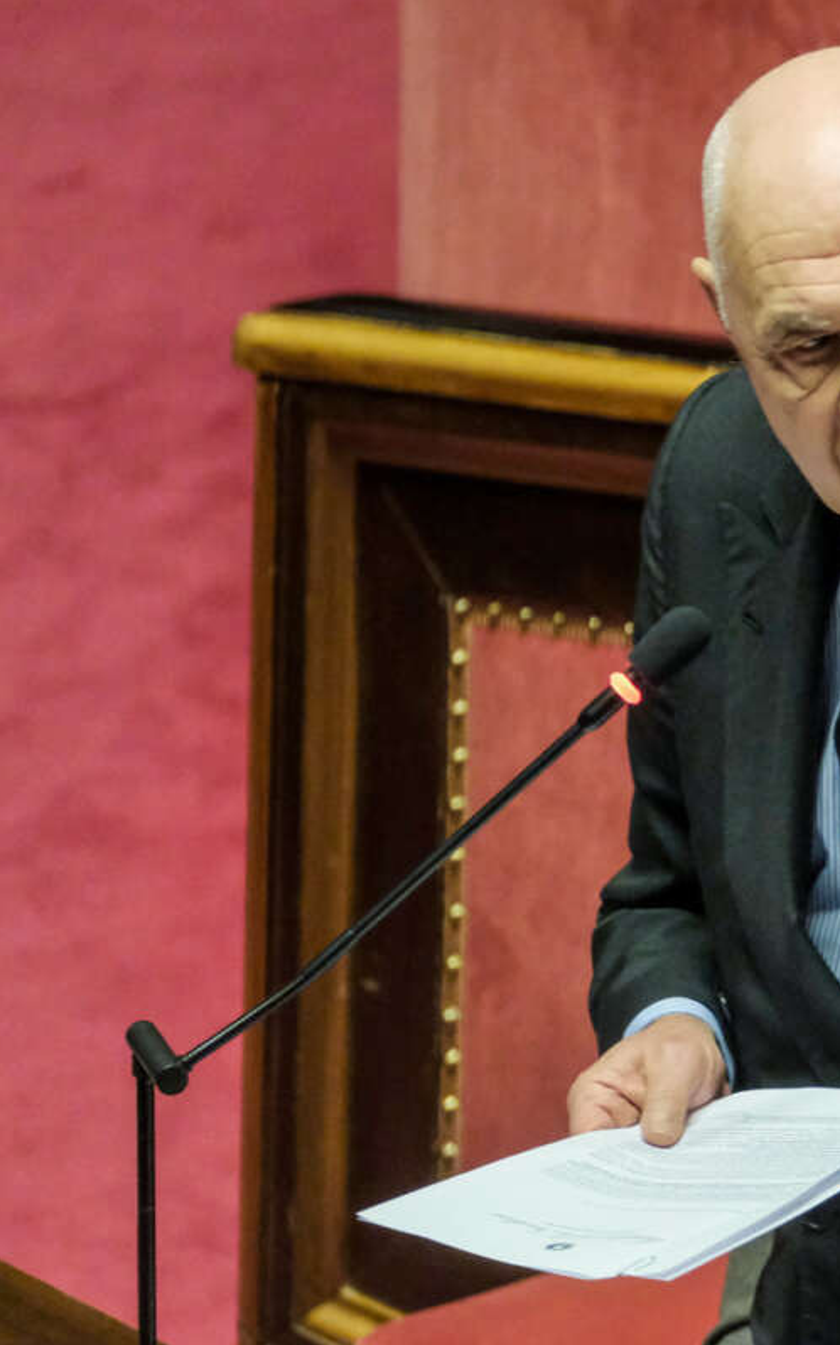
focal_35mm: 744
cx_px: 945
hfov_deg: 1.8
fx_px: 27256
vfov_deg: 2.8
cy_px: 672
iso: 10000
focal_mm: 323.2
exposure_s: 1/125
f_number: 5.4
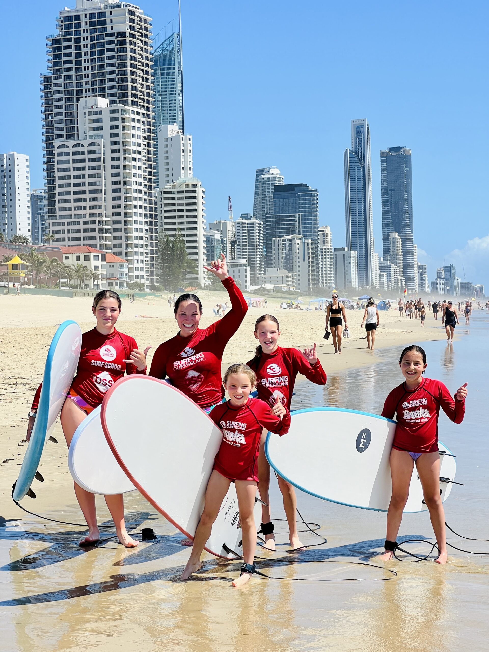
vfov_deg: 25.3
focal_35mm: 77
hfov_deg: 19.1
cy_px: 326
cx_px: 244
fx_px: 1450
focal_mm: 9
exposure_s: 1/1263
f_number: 2.8
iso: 32
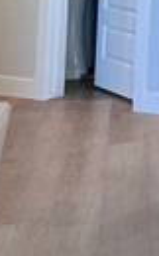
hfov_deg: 9.8
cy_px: -91
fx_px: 611
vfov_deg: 21.1
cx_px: 520
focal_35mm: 88
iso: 100
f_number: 2.2
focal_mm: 2.22
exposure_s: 1/120
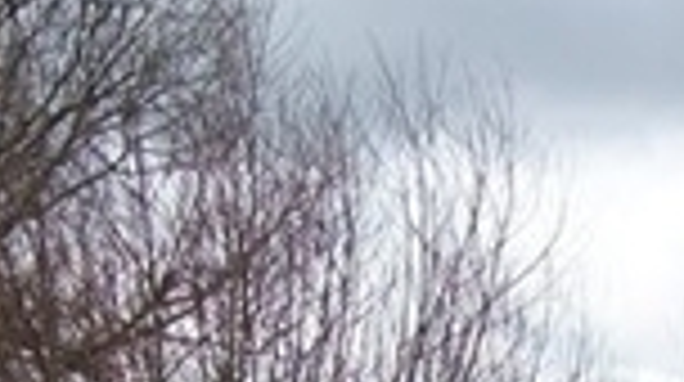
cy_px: 903
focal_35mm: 138
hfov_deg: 15.3
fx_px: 2499
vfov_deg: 8.1
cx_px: 662
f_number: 2.9
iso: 80
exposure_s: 1/800
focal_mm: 5.7
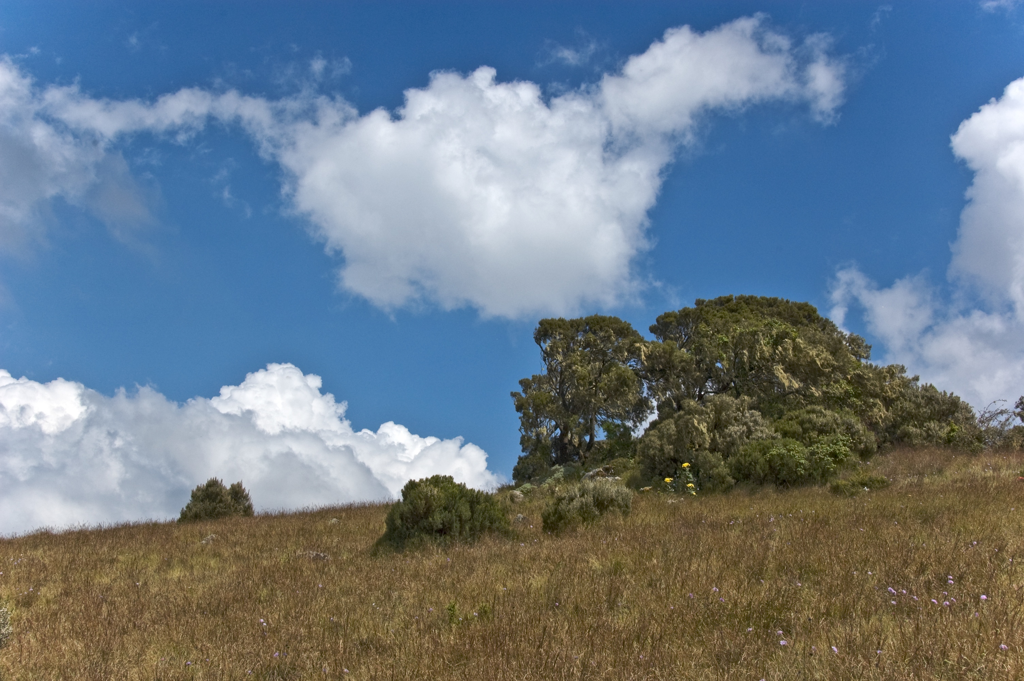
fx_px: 1364
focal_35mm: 48
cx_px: 512
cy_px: 340
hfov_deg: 41.1
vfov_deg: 28.0
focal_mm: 32
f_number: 16
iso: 200
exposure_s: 1/350
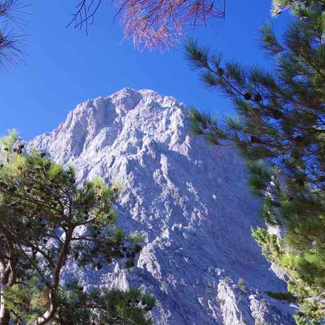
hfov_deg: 30.0
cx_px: 159
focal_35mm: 57
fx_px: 606
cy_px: 297
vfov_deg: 28.7
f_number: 8
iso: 200
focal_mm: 23.1
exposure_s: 1/50
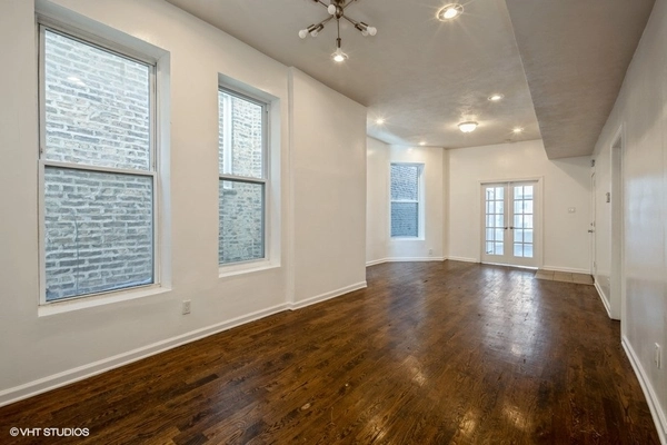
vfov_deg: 77.3
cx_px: 334
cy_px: 222
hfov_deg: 100.4
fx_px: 278
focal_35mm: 15
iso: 100
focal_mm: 15
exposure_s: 1.3
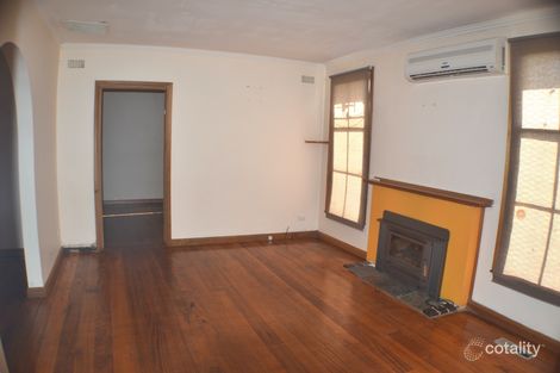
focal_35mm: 30
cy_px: 186
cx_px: 280
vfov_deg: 43.6
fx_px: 466
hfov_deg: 61.9
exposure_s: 1/60
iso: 100
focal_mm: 20
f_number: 3.8
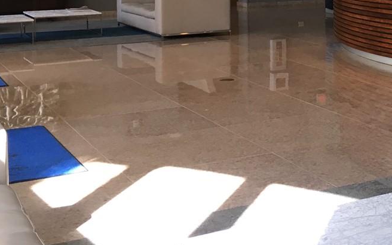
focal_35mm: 75
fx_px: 801
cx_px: 399
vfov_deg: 16.7
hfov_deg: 26.0
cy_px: -44
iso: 25
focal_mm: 4.15
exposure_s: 1/30
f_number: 2.2
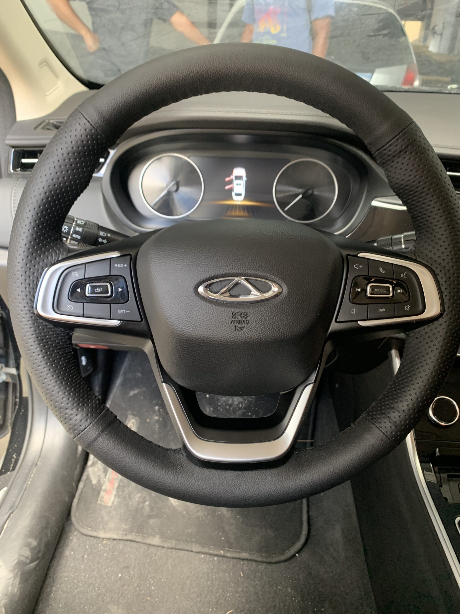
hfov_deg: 53.1
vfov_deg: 67.3
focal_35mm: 26
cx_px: 230
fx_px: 461
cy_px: 307
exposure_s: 1/60
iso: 250
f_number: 1.8
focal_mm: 4.25
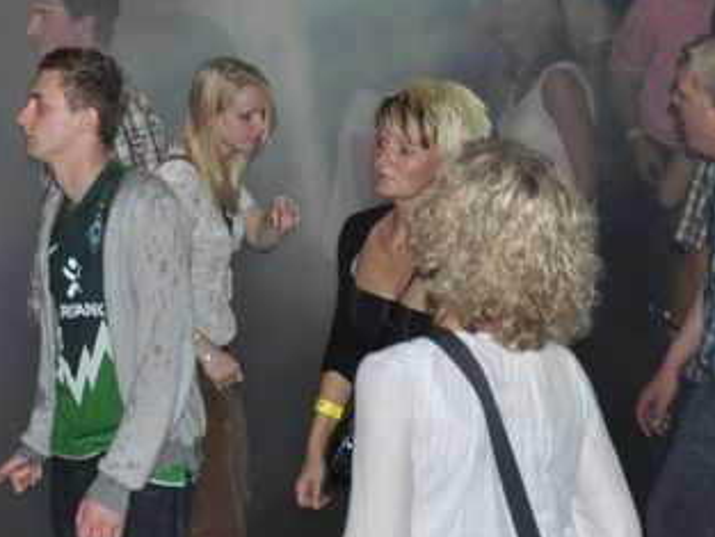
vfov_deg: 14.2
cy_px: 1
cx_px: -155
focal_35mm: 103
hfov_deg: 18.1
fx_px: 2128
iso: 800
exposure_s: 1/60
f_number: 4
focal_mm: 28
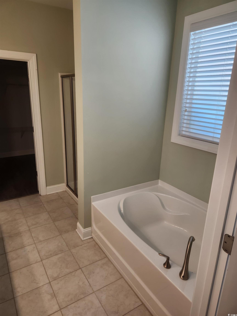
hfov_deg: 58.9
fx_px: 210
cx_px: 118
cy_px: 158
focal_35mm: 23
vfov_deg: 73.9
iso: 100
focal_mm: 5.4
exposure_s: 1/120
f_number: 1.8
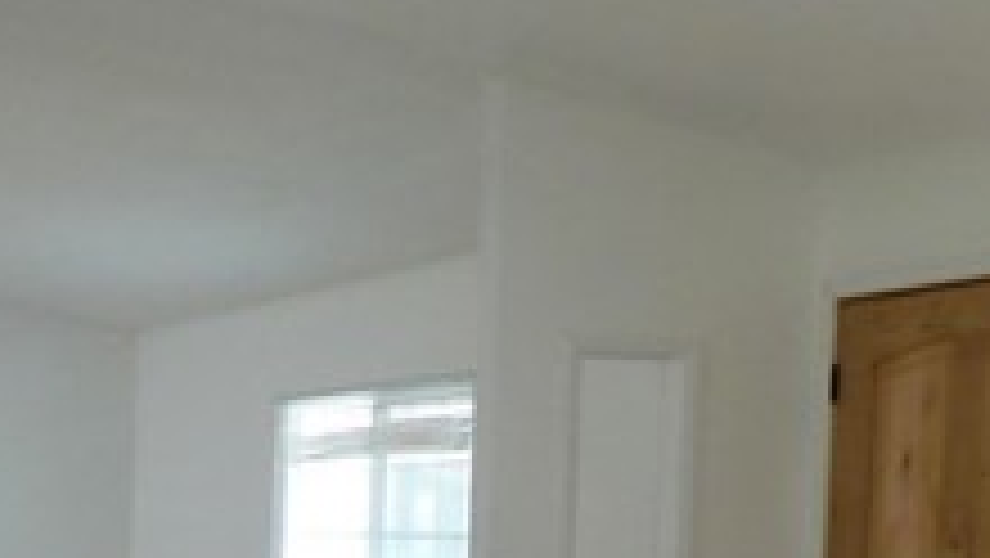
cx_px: -243
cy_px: 688
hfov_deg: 25.5
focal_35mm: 73
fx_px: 1917
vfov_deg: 15.9
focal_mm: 4
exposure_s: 1/30
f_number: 3
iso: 160
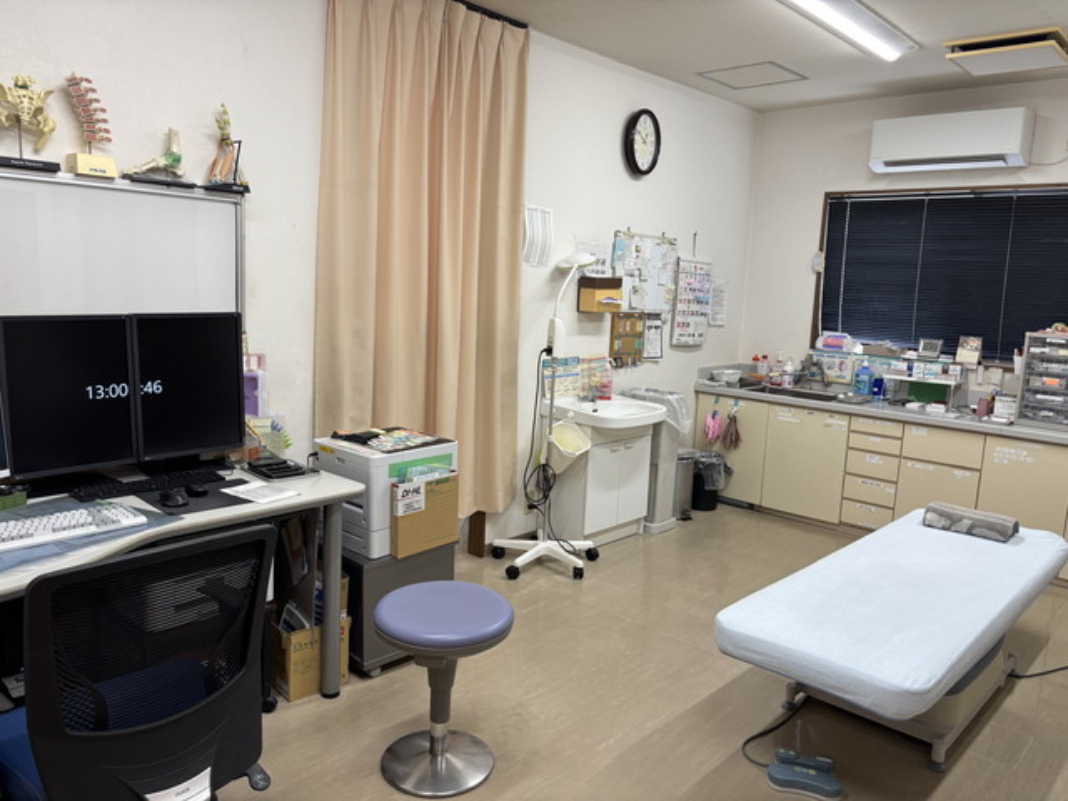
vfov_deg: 53.1
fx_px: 802
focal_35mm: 26
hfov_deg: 67.3
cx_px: 534
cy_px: 400
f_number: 1.6
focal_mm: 5.96
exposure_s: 1/120
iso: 100
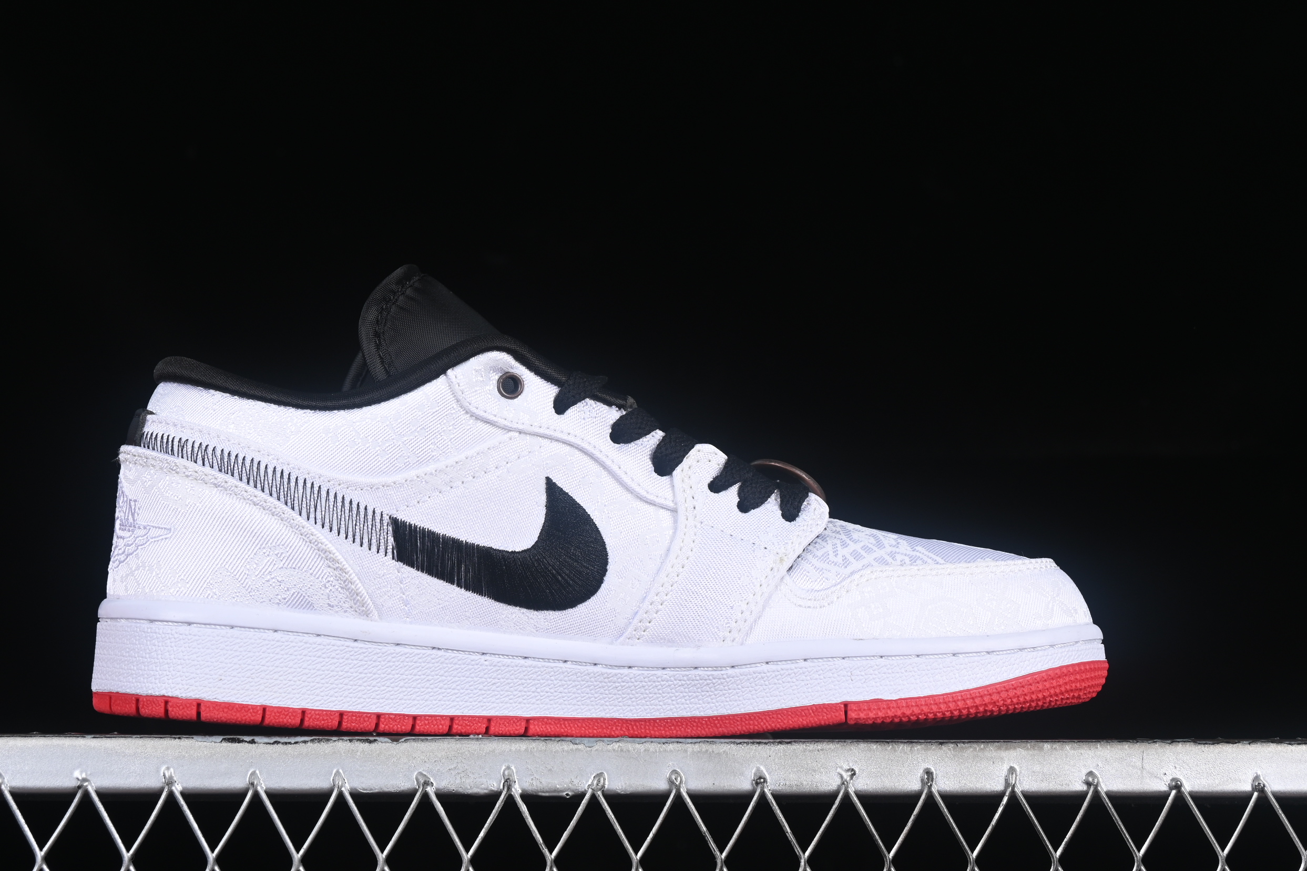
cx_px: 597
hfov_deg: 24.2
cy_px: 442
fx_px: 3049
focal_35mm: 84
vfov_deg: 16.3
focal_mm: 50
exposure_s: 1/80
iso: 160
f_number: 8
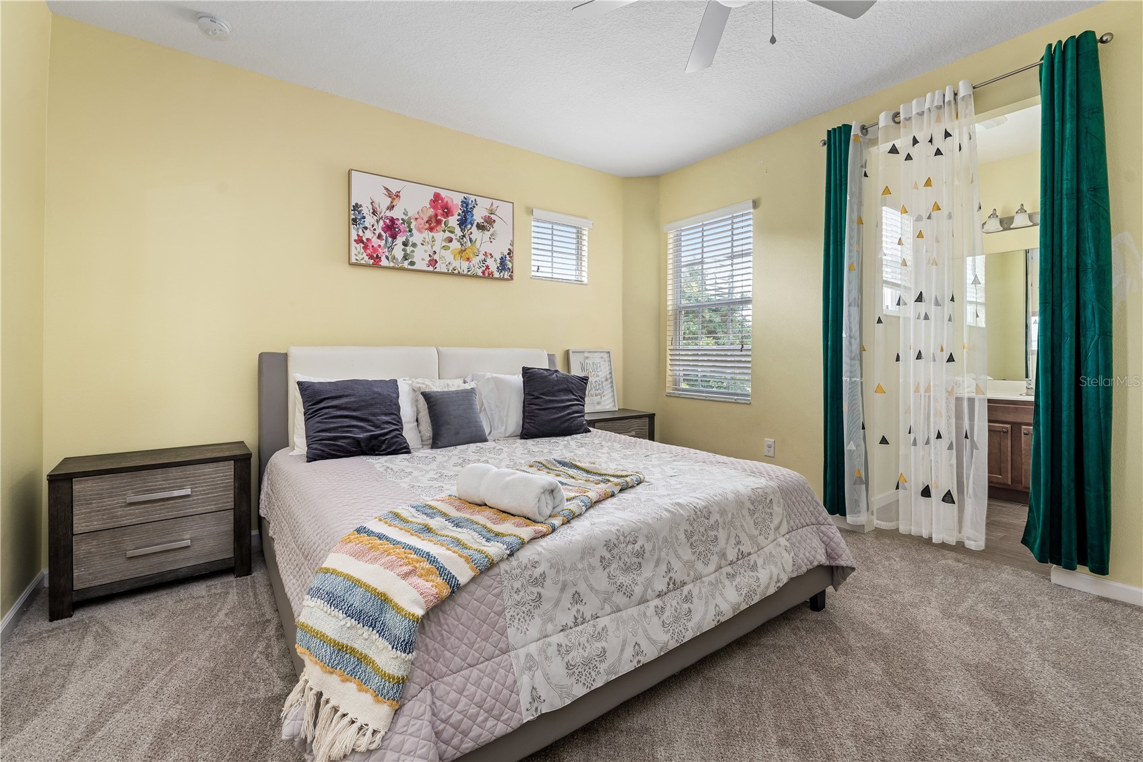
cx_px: 572
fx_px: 486
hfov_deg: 99.3
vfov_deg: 76.2
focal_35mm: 15
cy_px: 381
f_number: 8
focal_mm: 15.3
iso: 640
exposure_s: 2.5
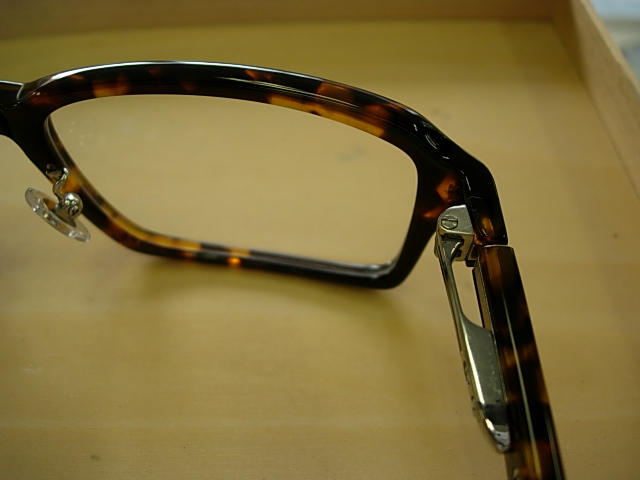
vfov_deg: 37.7
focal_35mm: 38
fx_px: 703
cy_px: 240
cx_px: 320
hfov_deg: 49.0
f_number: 2.8
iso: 64
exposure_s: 1/64
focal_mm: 7.8
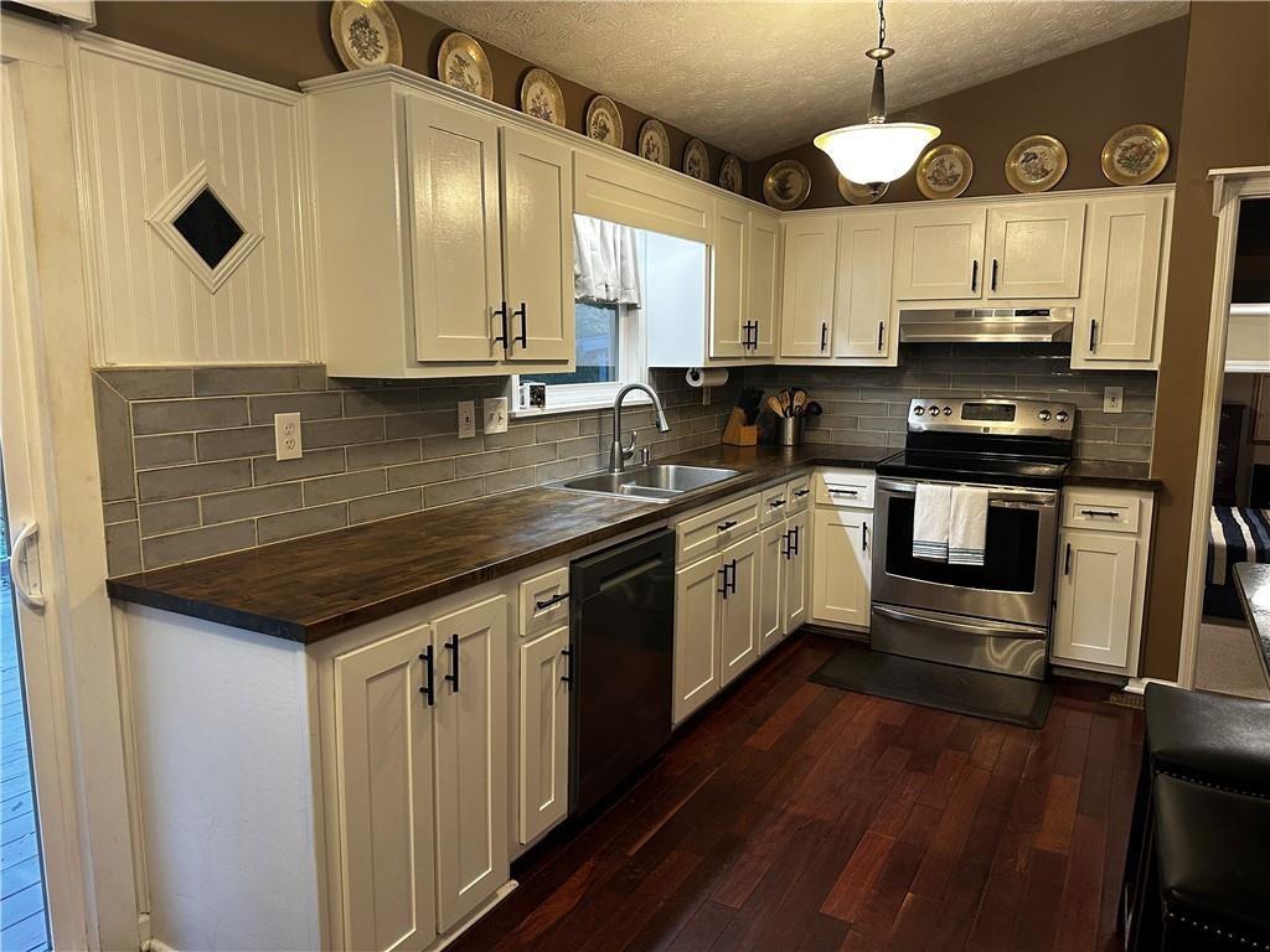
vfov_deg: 56.8
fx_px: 881
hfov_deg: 71.6
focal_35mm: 24
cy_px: 476
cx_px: 635
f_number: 1.78
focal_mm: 6.86
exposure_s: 1/60
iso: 250
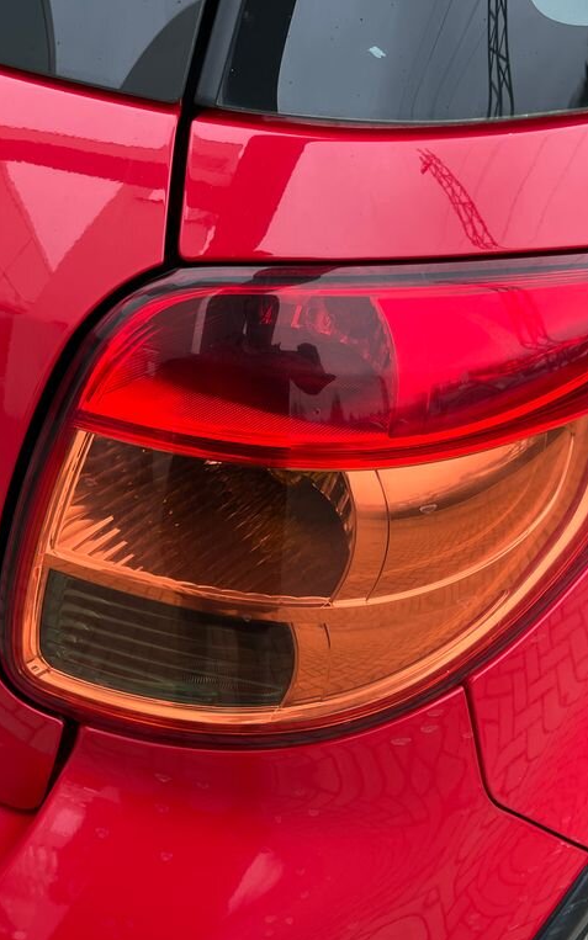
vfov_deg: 52.7
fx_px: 948
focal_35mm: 37
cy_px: 472
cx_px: 291
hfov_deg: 34.4
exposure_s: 1/121
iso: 80
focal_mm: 5.1
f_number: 1.6
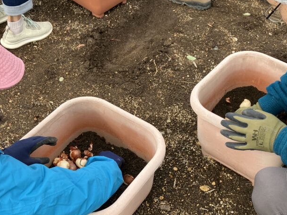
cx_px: 150
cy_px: 133
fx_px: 406
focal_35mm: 49
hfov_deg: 38.9
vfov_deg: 29.6
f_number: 1.8
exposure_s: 1/156
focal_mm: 3.99
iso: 25
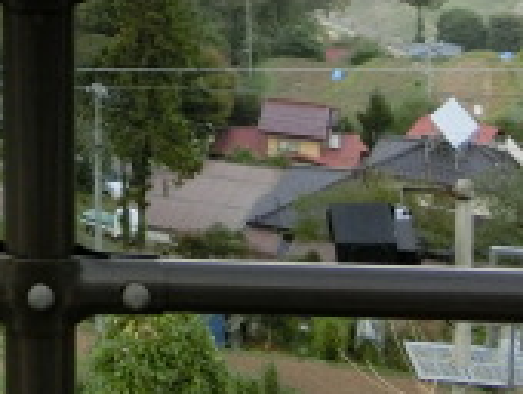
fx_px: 1422
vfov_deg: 14.1
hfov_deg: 19.5
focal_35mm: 94
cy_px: -302
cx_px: -117
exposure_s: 1/125
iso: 100
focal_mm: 4.5
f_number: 3.5
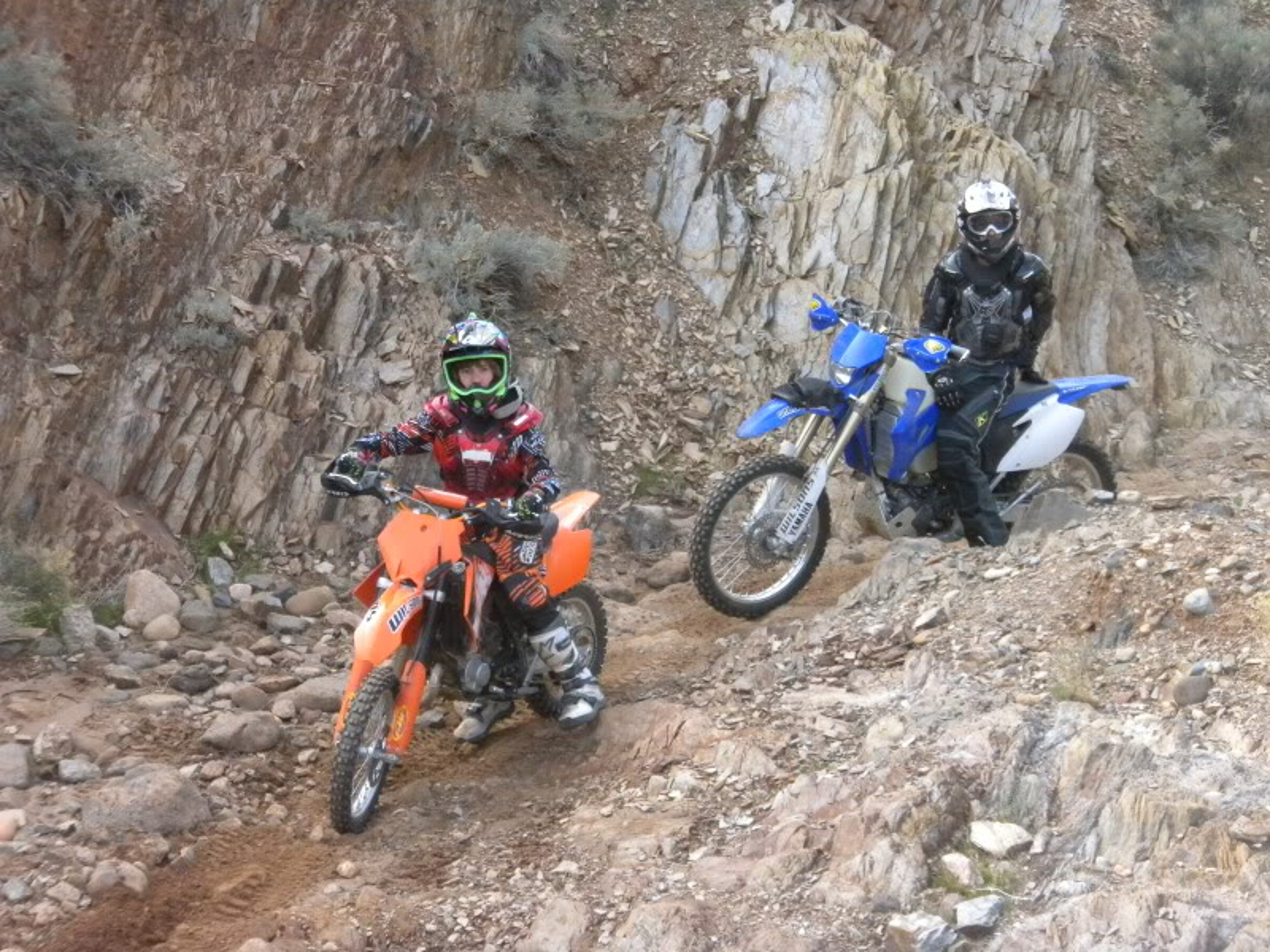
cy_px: 476
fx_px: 3119
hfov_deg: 23.0
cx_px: 635
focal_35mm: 85
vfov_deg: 17.4
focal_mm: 15
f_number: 5.1
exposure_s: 1/370
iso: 400
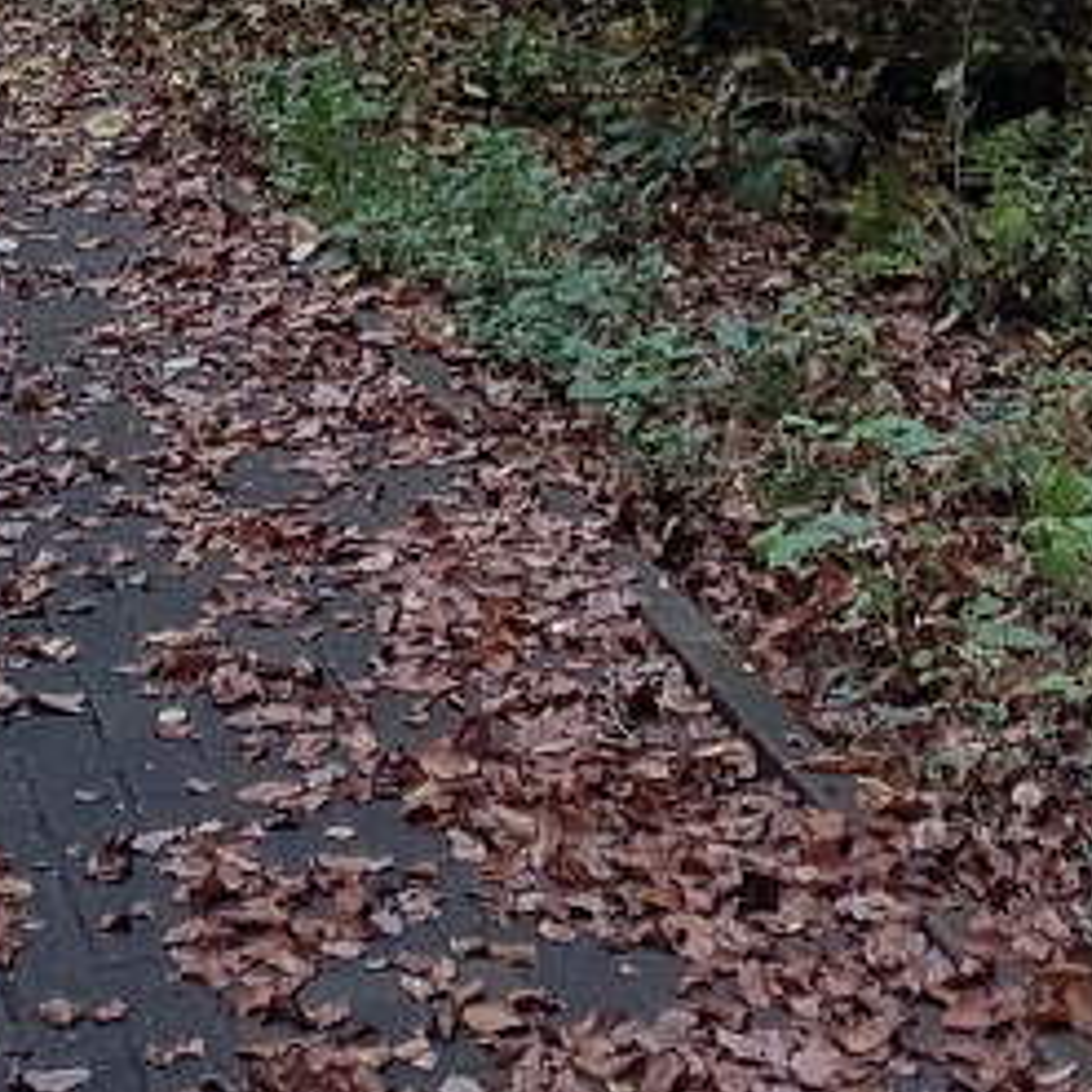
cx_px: 557
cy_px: -1967
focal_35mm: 130
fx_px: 4640
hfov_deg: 13.4
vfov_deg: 10.4
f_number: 1.7
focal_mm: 4.2
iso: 50
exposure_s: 1/100
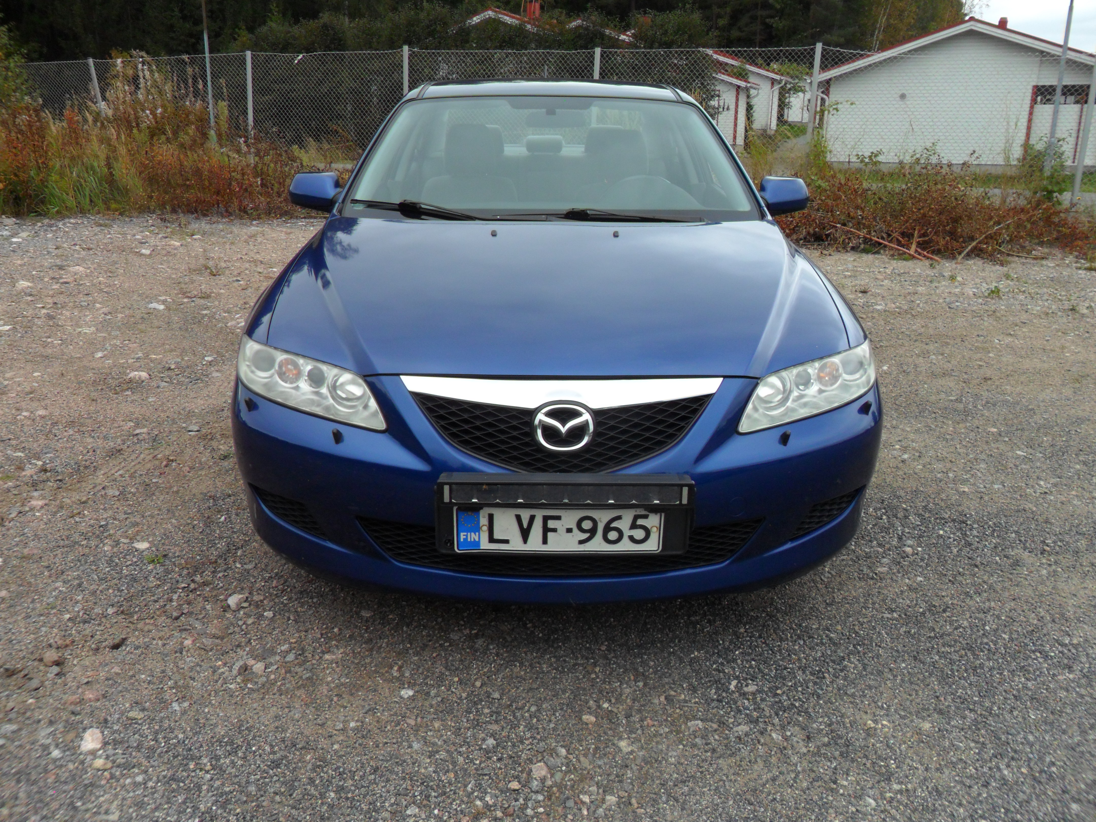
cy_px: 411
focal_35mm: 27
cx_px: 548
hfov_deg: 65.3
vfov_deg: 51.4
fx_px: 855
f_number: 3.5
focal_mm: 4.9
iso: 80
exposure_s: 1/250
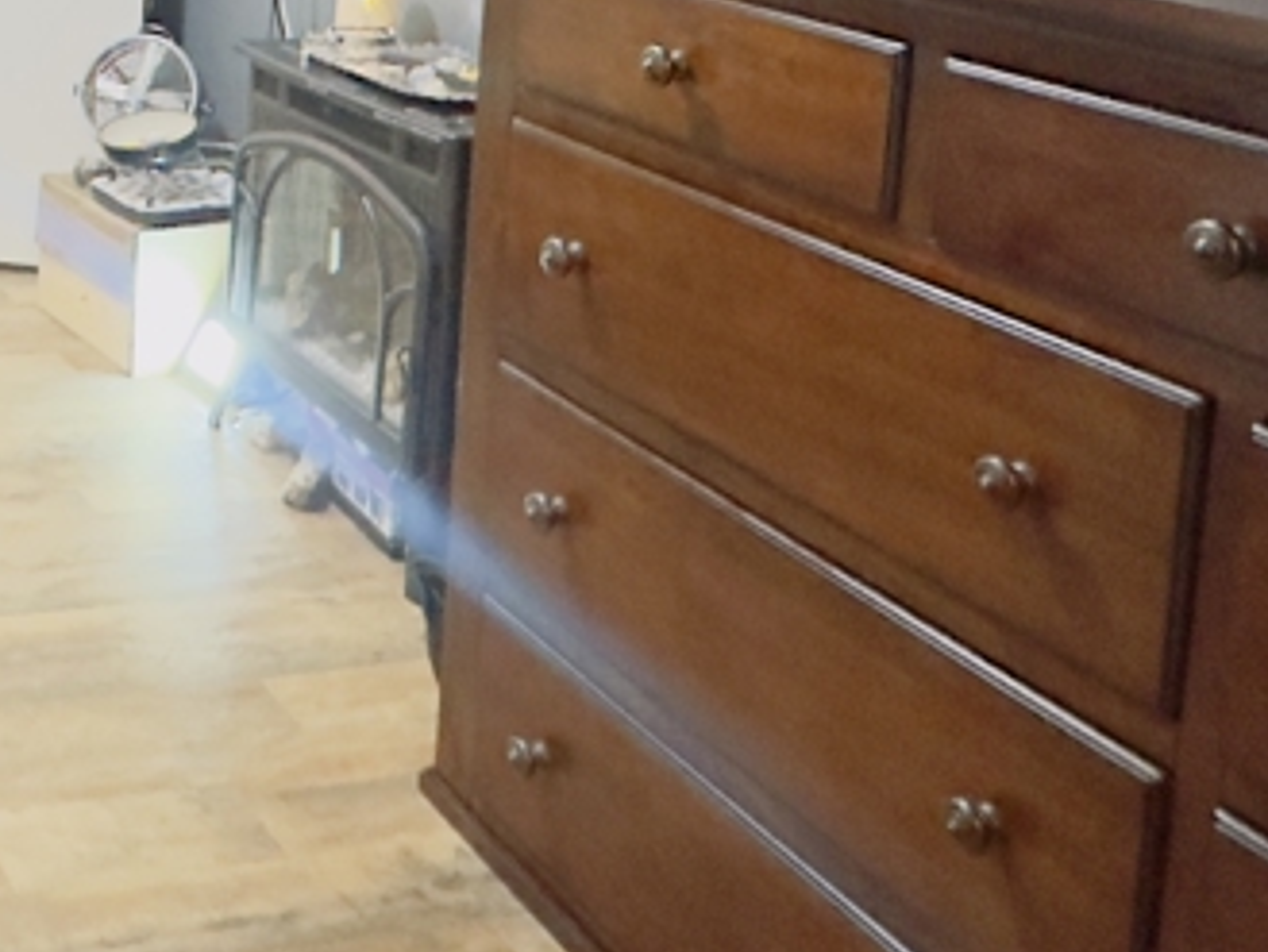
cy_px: -158
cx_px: -220
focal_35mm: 51
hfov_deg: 31.8
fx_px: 1869
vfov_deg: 25.9
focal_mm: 2.22
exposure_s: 1/30
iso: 1600
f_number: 2.2
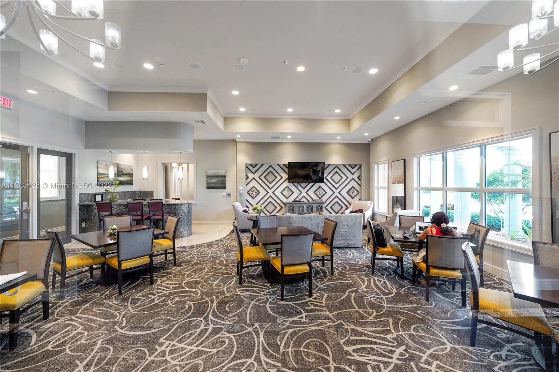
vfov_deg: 85.4
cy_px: 186
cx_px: 280
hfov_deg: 108.3
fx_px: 202
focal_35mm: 13
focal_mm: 13
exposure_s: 1/30
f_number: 8
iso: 2500
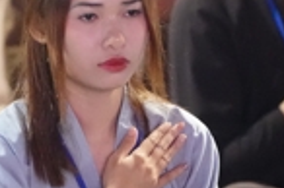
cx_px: -60
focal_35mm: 562
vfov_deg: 2.4
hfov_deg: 3.7
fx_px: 4429
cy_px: 69
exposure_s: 1/200
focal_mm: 126
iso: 20000
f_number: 2.8
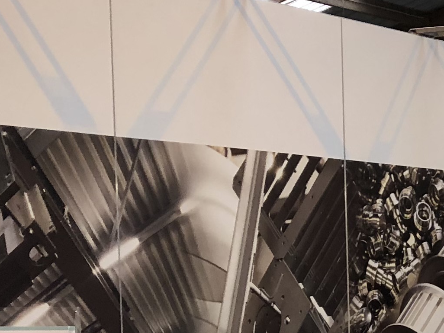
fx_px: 1411
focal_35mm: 110
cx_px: 582
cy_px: 439
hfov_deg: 16.8
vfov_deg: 13.0
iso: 40
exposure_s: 1/33
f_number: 1.8
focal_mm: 3.99
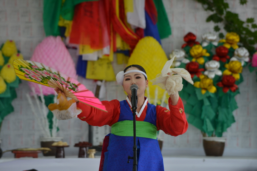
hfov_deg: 10.3
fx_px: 1428
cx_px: 128
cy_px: 86
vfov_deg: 6.9
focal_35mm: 200
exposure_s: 1/200
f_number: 4
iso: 1000
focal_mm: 200
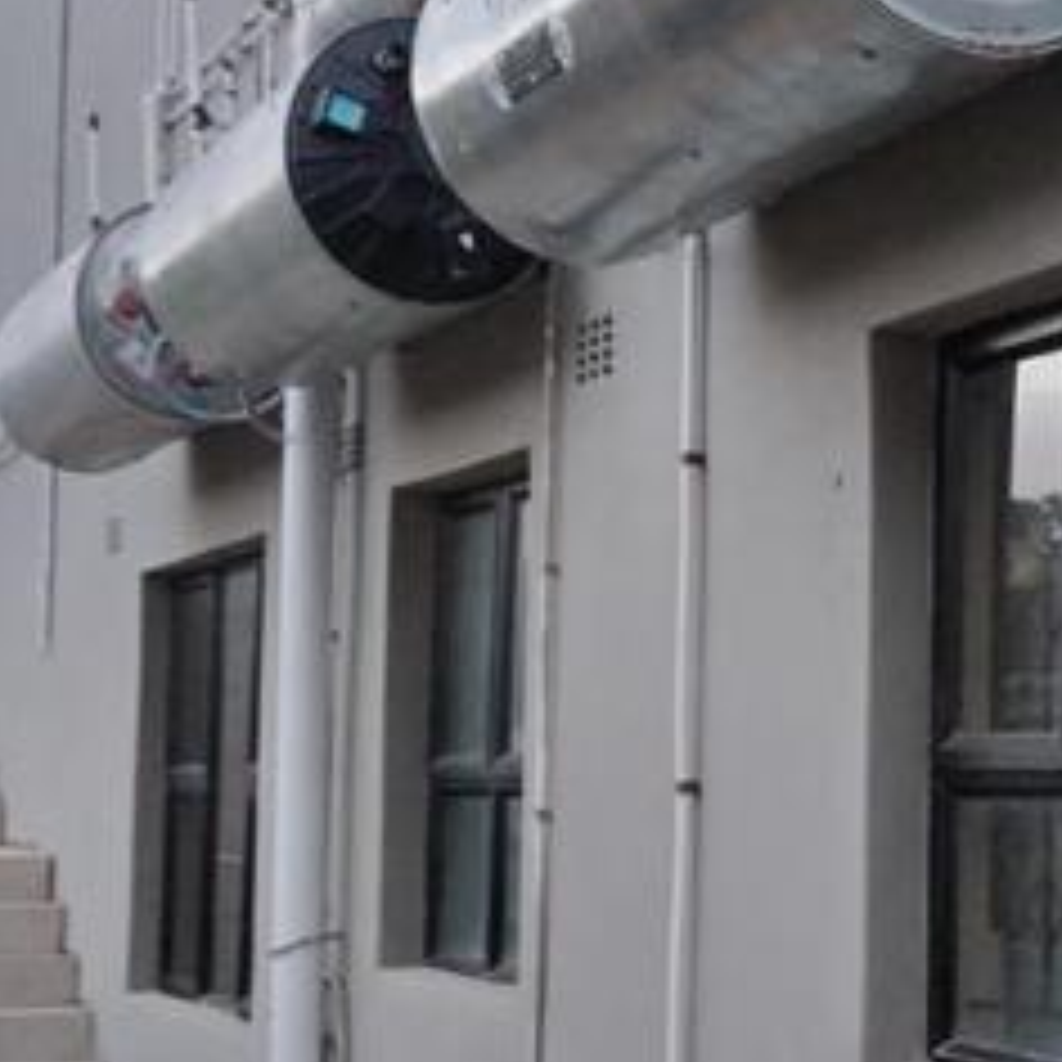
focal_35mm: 78
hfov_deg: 21.9
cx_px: 837
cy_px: 594
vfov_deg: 22.2
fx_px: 2707
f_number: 1.8
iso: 365
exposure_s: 1/20
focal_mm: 4.75
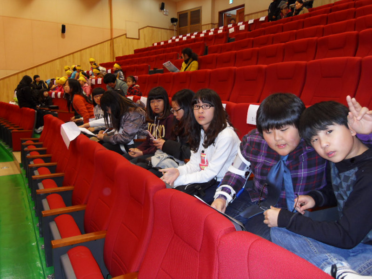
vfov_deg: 49.7
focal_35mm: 28
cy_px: 140
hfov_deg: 63.4
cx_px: 186
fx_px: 301
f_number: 2.8
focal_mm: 6
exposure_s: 1/45
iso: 200
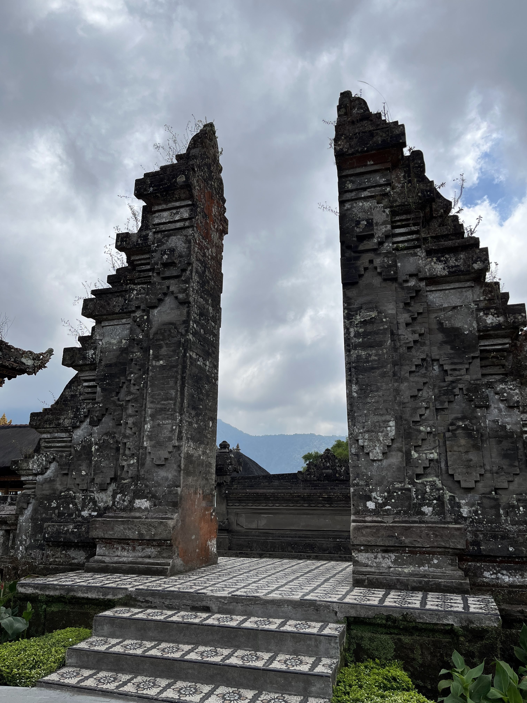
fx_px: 528
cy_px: 352
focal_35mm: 26
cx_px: 264
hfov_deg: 53.1
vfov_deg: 67.3
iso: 50
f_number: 1.6
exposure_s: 1/6173
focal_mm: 5.1
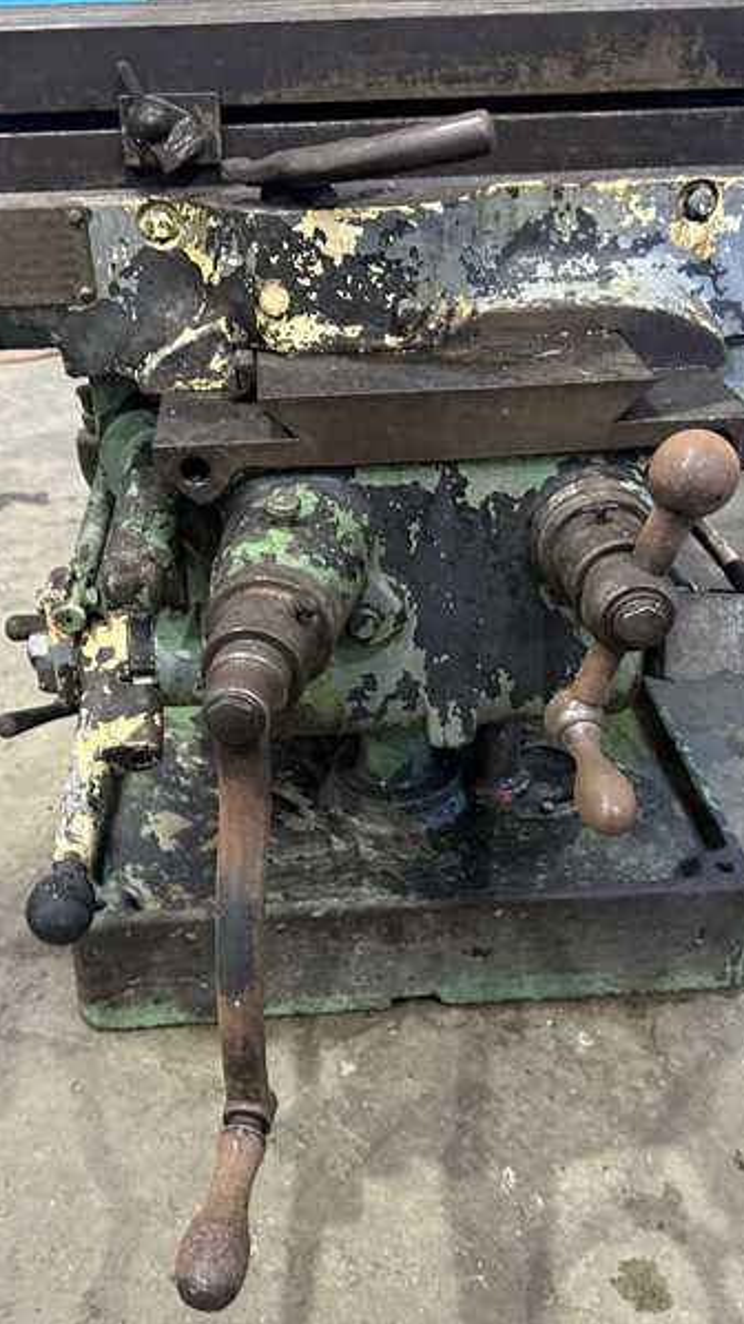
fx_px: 1229
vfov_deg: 56.6
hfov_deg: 33.7
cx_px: 370
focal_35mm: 35
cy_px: 662
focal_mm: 6.86
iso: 500
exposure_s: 1/60
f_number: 1.78
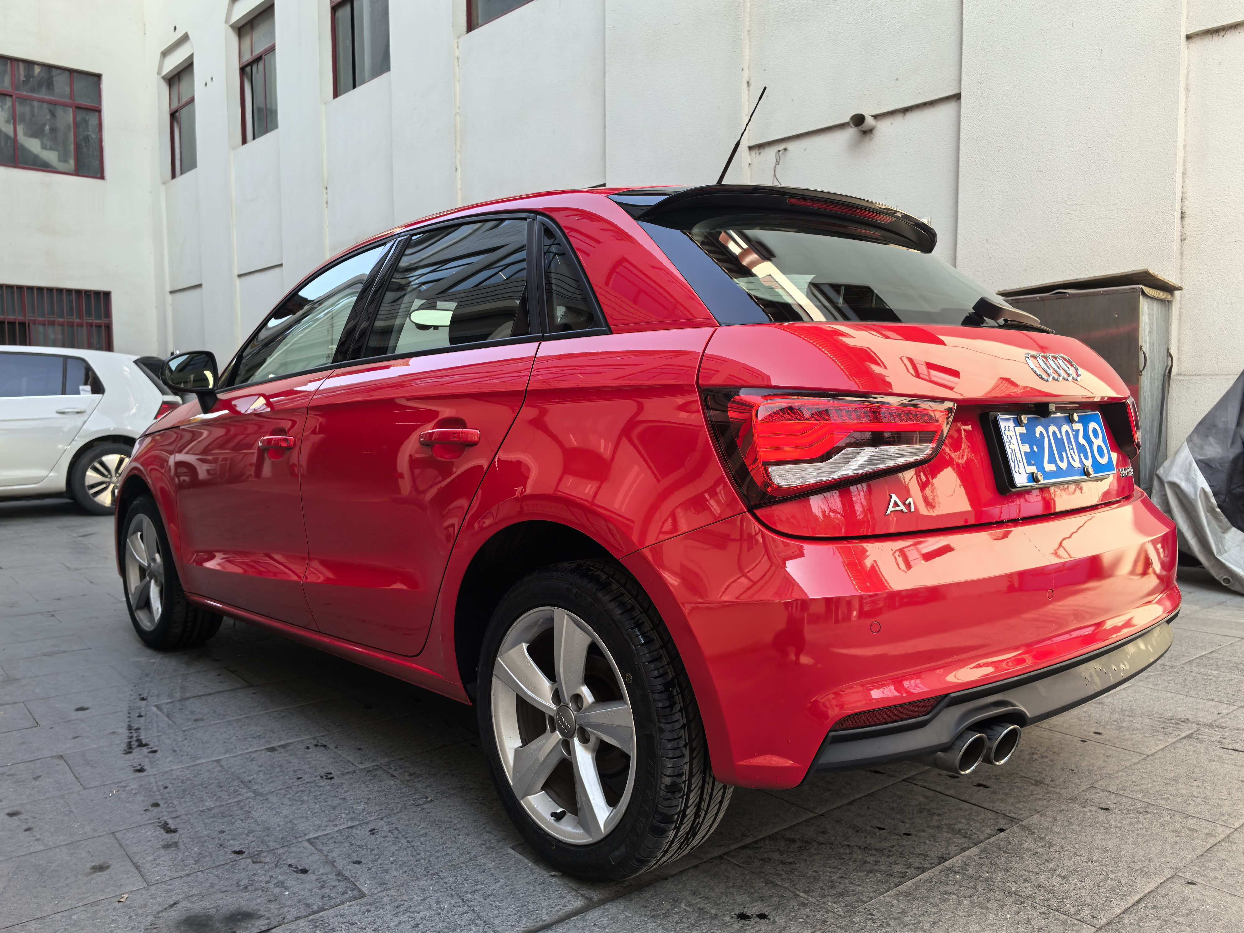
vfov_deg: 51.4
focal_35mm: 27
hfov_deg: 65.3
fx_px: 970
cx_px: 622
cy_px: 466
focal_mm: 6.35
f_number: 2
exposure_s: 1/433
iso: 50
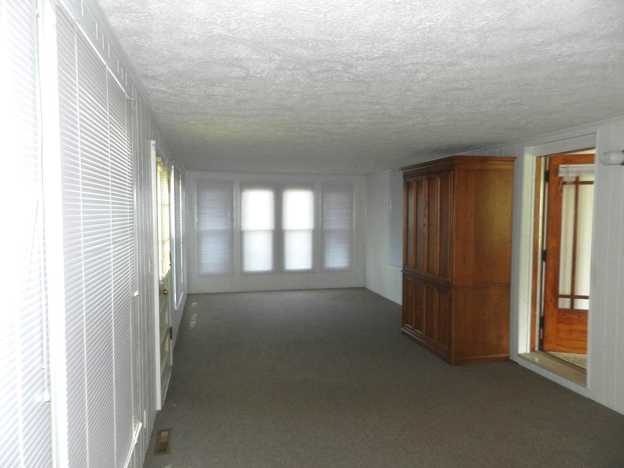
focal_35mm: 23
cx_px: 312
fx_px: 415
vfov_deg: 58.9
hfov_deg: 73.9
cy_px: 234
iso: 200
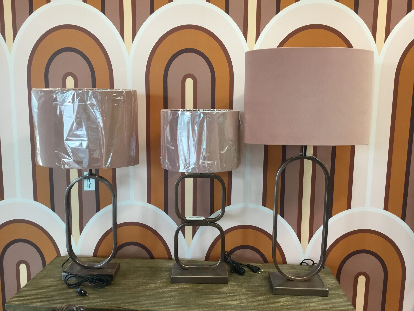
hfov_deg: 58.4
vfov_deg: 45.4
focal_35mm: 31
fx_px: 371
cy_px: 156
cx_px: 207
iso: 64
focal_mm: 3.3
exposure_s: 1/33
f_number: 2.4
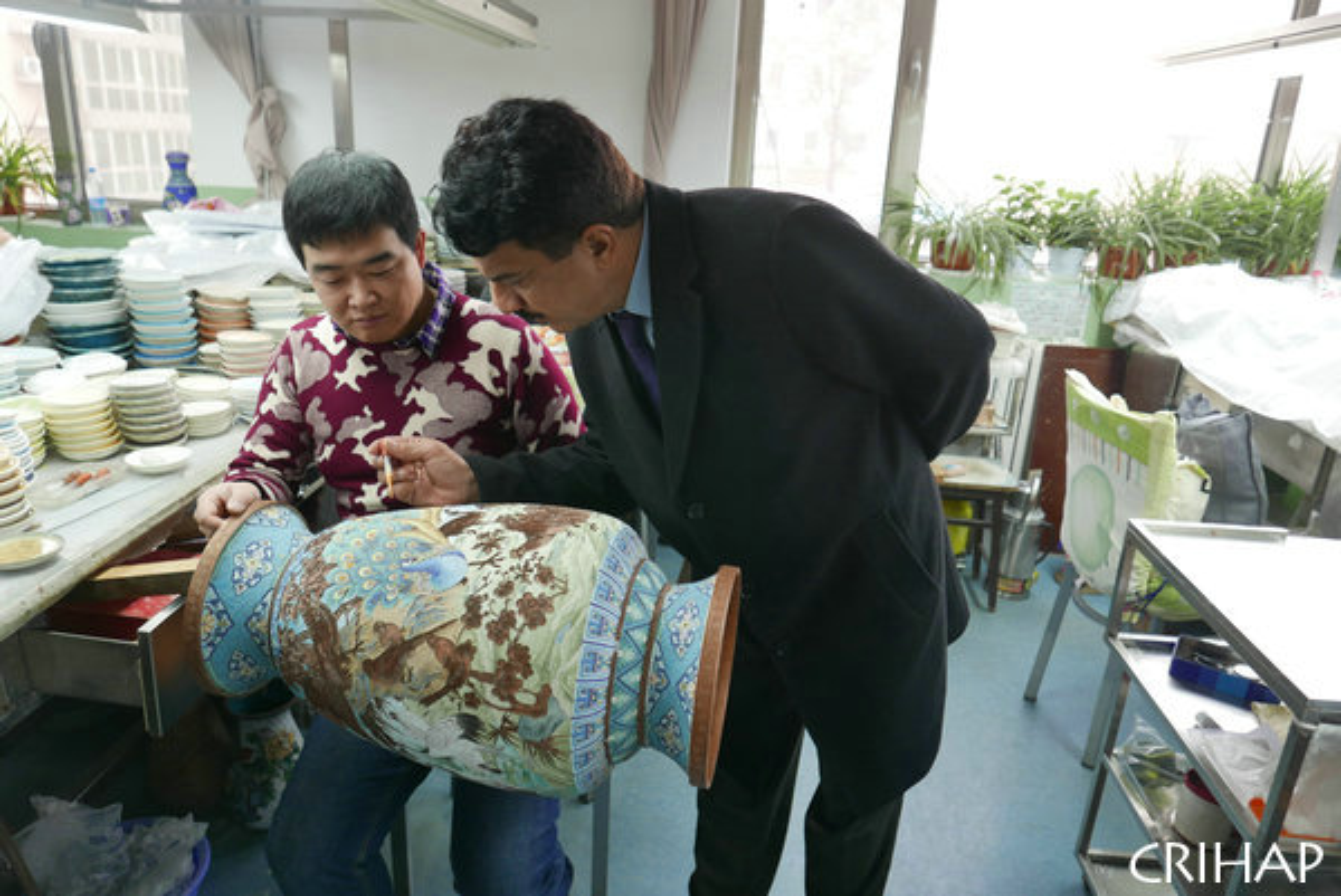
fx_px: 895
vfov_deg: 53.2
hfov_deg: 73.7
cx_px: 670
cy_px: 448
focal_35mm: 24
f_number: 1.7
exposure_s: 1/100
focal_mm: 10.9
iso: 200
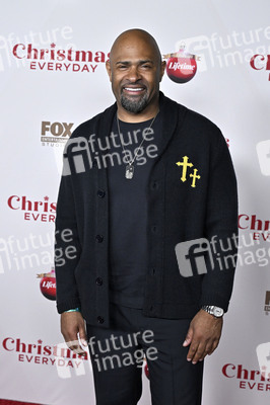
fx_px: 609
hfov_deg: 25.0
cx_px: 135
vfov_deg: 36.9
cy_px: 202
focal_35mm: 54
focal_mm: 54
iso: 2500
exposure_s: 1/320
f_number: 5.6
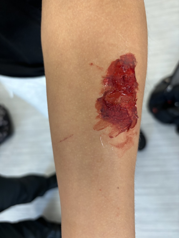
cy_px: 119
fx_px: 179
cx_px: 90
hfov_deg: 53.1
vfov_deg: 67.3
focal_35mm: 26
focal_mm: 5.96
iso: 250
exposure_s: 1/60
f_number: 1.6
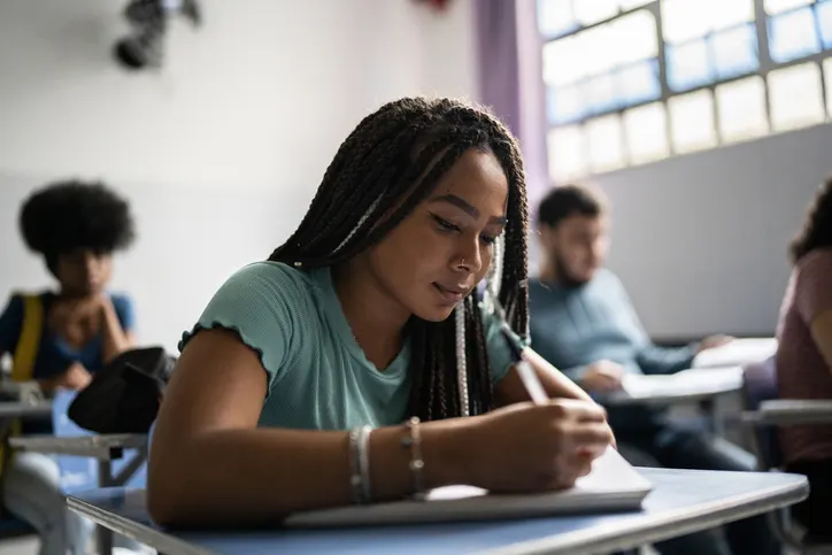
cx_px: 416
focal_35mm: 35
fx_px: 809
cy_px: 278
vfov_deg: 37.9
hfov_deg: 54.4
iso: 1250
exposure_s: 1/640
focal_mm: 35
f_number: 1.2
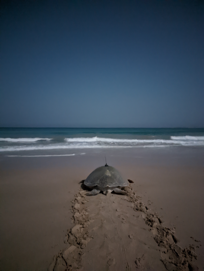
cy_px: 136
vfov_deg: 71.5
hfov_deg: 56.9
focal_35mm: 24
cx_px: 102
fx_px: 188
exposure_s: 1/3
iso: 13977
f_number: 1.85
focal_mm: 6.81
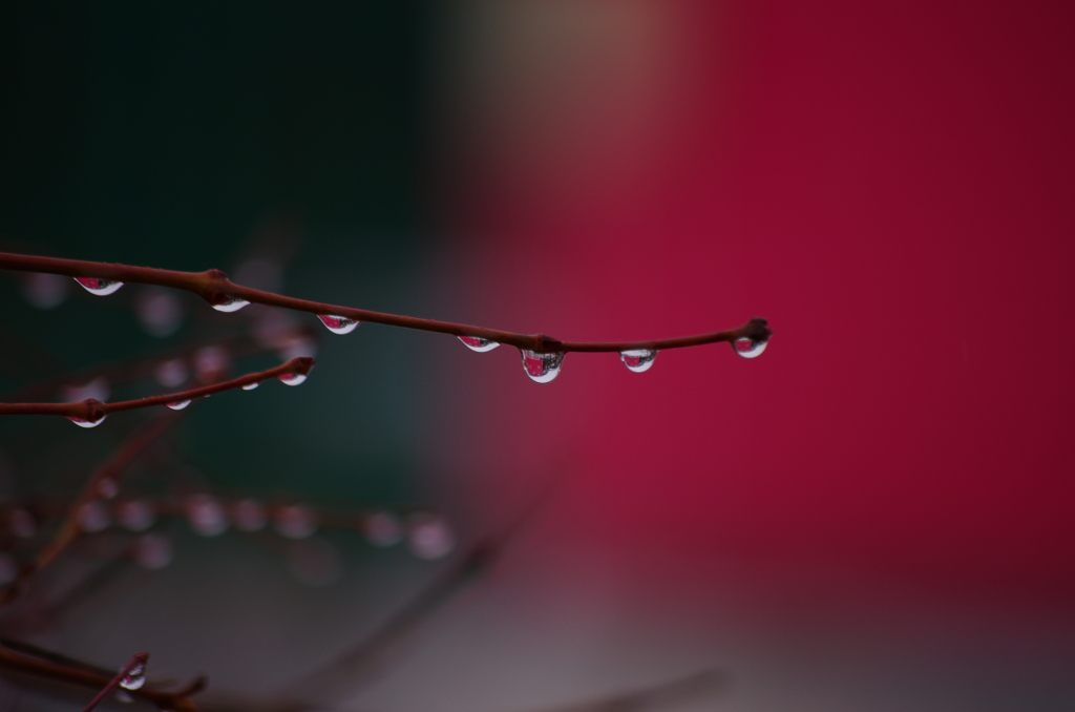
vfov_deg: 4.6
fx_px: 8939
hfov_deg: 6.9
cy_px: 356
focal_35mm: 300
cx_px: 538
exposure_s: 1/400
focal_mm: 200
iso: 160
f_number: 5.6
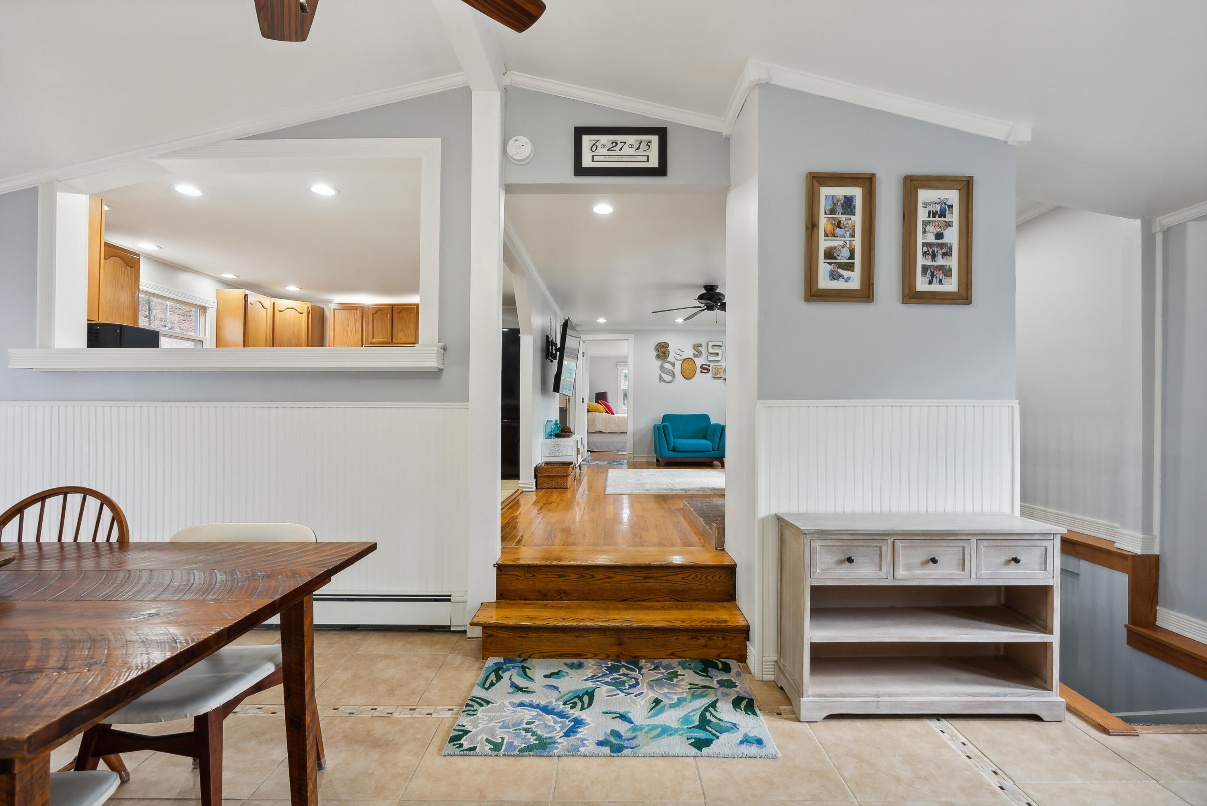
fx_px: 537
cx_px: 604
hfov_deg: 96.7
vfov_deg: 73.8
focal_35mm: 16
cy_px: 403
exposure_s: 1/8
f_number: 7.1
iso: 320
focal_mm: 16
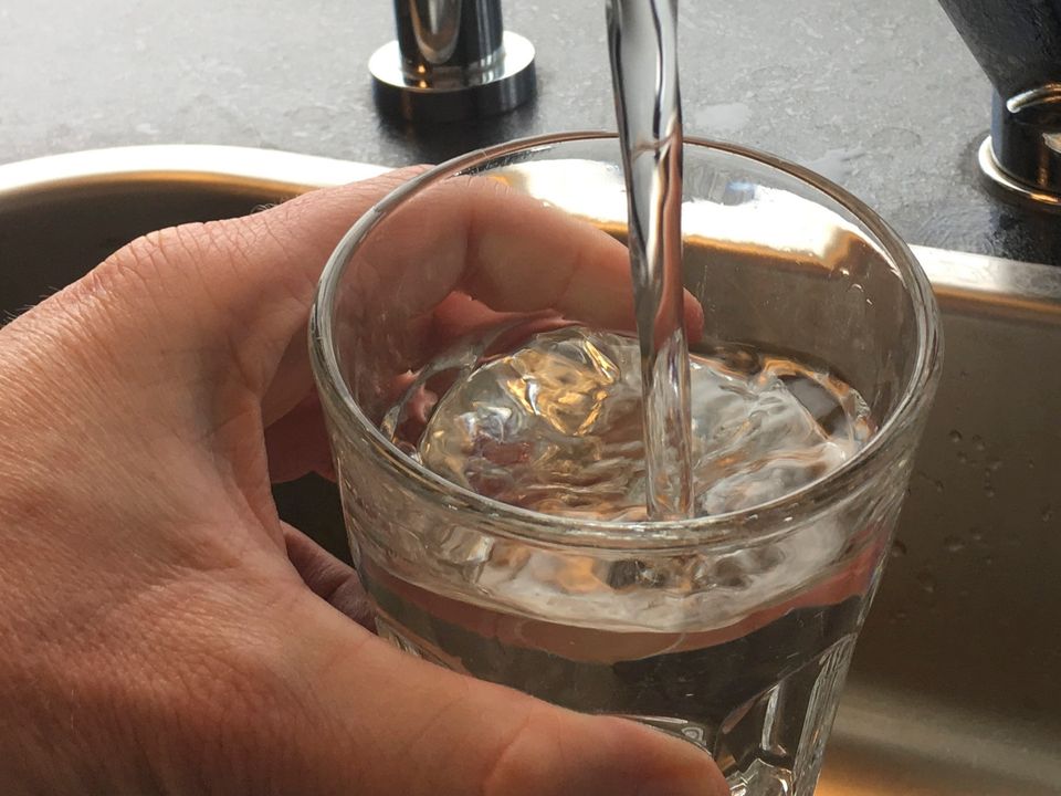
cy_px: 398
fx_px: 889
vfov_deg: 48.2
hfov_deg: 61.7
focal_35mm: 29
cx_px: 530
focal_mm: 4.15
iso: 32
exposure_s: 1/100
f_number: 2.2
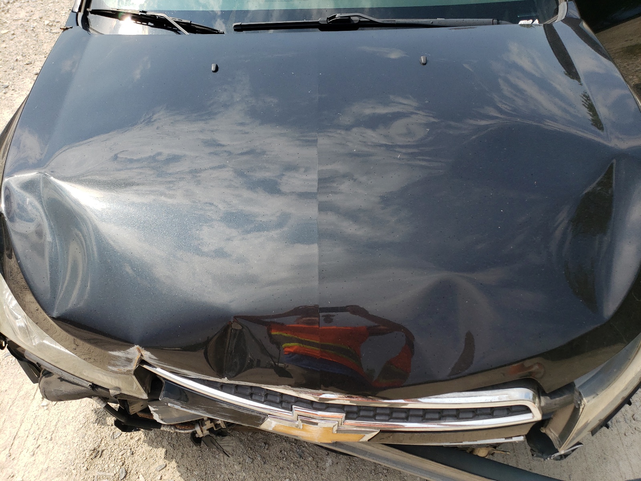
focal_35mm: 26
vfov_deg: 53.1
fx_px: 481
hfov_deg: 67.3
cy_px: 240
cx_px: 320
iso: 50
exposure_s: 1/2000
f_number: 1.5
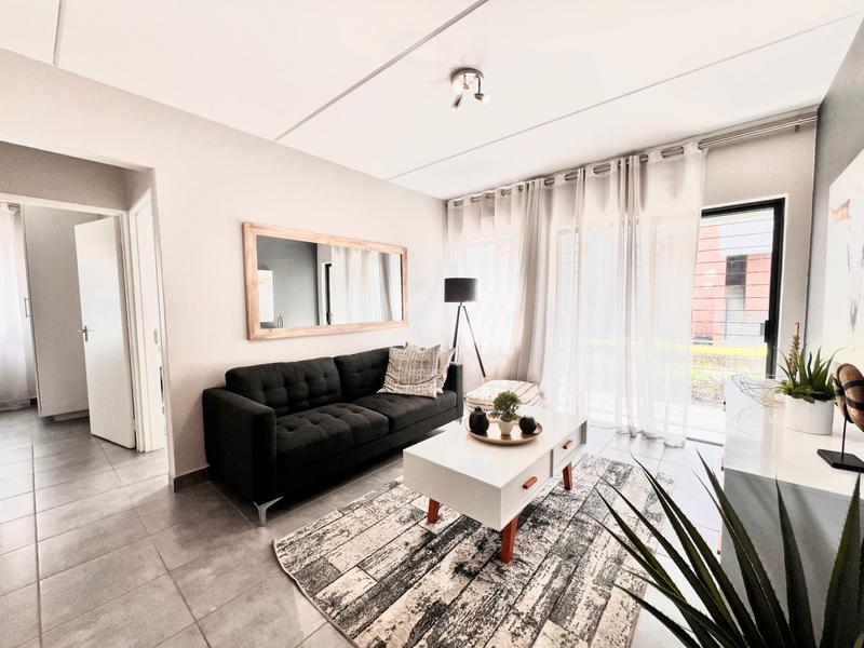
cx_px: 432
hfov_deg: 106.2
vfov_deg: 89.9
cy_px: 324
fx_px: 324
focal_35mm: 13
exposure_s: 1/99
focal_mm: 1.57
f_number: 1.8
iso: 40
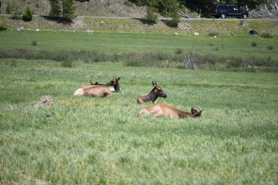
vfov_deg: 4.6
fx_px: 2317
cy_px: 92
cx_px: 139
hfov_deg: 6.9
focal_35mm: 300
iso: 180
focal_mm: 300
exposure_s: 1/640
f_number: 5.6
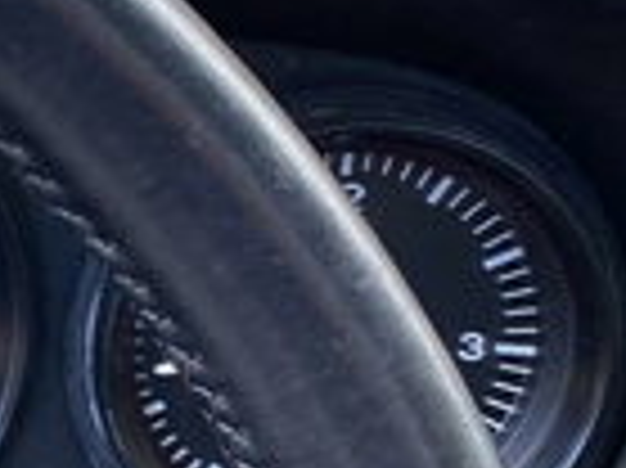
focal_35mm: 144
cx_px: -946
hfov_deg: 11.2
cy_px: 302
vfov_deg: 10.3
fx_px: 2602
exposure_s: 1/121
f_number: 1.8
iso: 80
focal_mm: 4.25
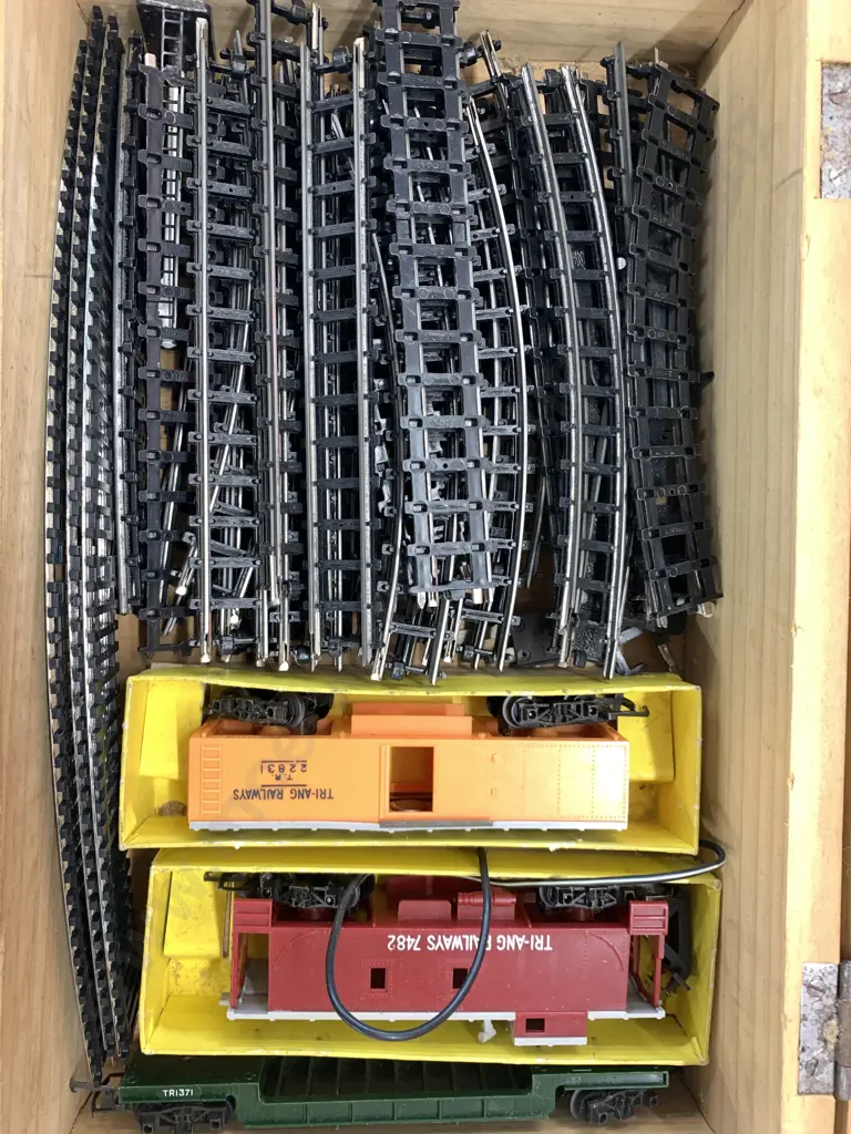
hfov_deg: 53.1
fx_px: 852
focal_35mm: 26
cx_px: 426
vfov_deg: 67.3
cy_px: 567
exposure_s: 1/50
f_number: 1.8
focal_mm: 4.25
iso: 100
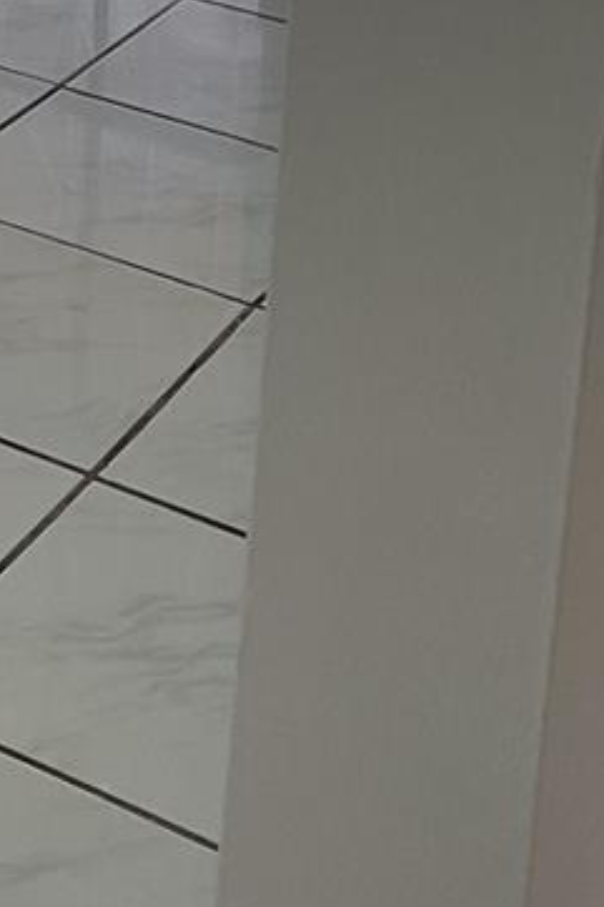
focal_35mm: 100
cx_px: -499
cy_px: -506
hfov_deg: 12.4
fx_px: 2519
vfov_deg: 17.9
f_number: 1.8
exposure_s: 1/210
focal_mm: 3
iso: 16
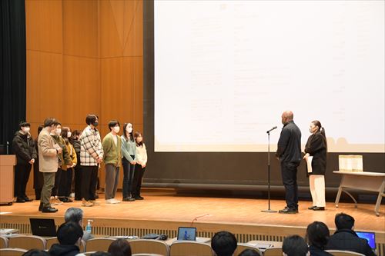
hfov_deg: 33.4
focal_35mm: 60
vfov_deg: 22.6
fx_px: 641
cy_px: 128
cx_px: 192
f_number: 4.2
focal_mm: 40
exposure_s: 1/250
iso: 3200
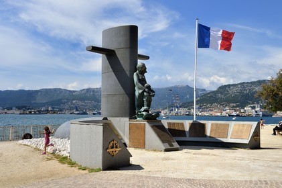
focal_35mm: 45
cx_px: 141
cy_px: 94
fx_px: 352
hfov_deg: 43.6
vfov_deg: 29.8
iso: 200
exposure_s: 1/250
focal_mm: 45
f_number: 16
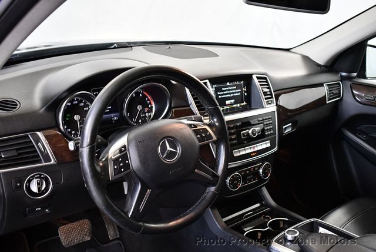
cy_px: 126
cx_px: 188
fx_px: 376
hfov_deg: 53.1
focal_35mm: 36
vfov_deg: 36.9
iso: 3200
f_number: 3.5
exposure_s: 1/125
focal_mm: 18
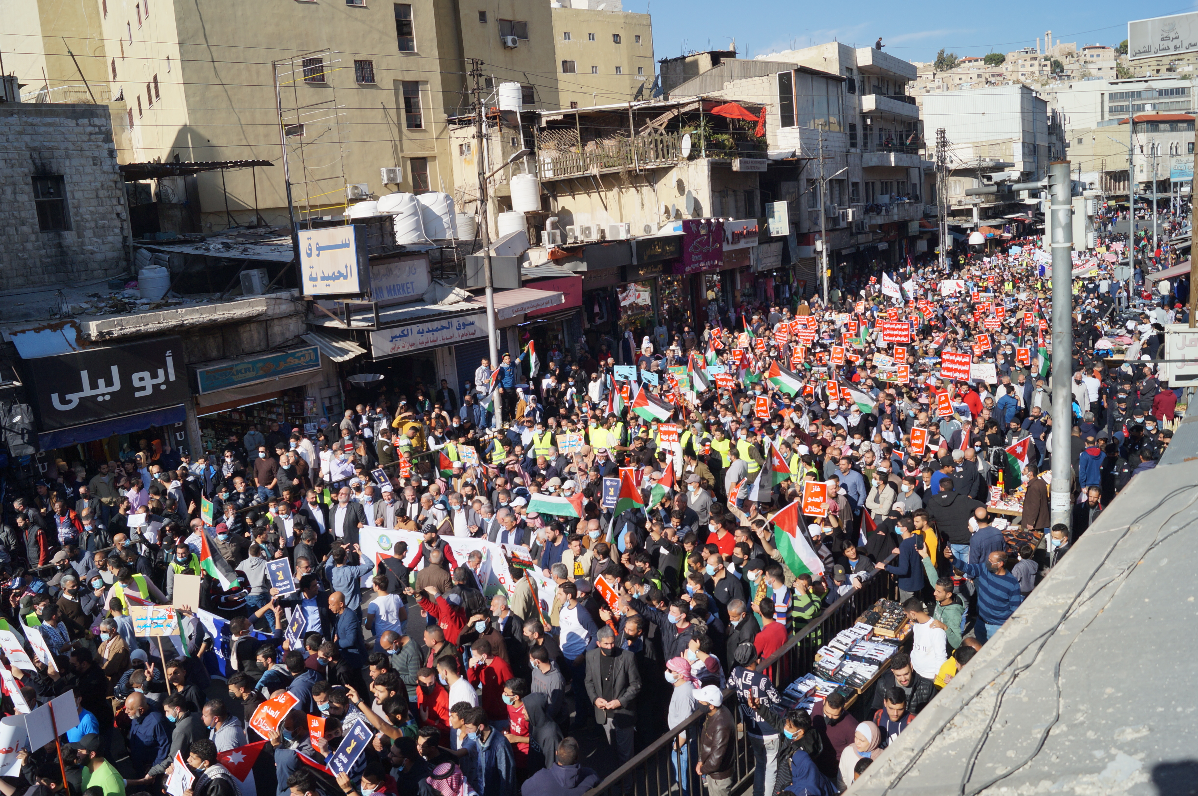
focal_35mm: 27
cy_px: 398
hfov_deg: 67.4
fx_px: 898
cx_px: 599
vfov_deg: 47.8
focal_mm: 18
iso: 100
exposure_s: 1/400
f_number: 8
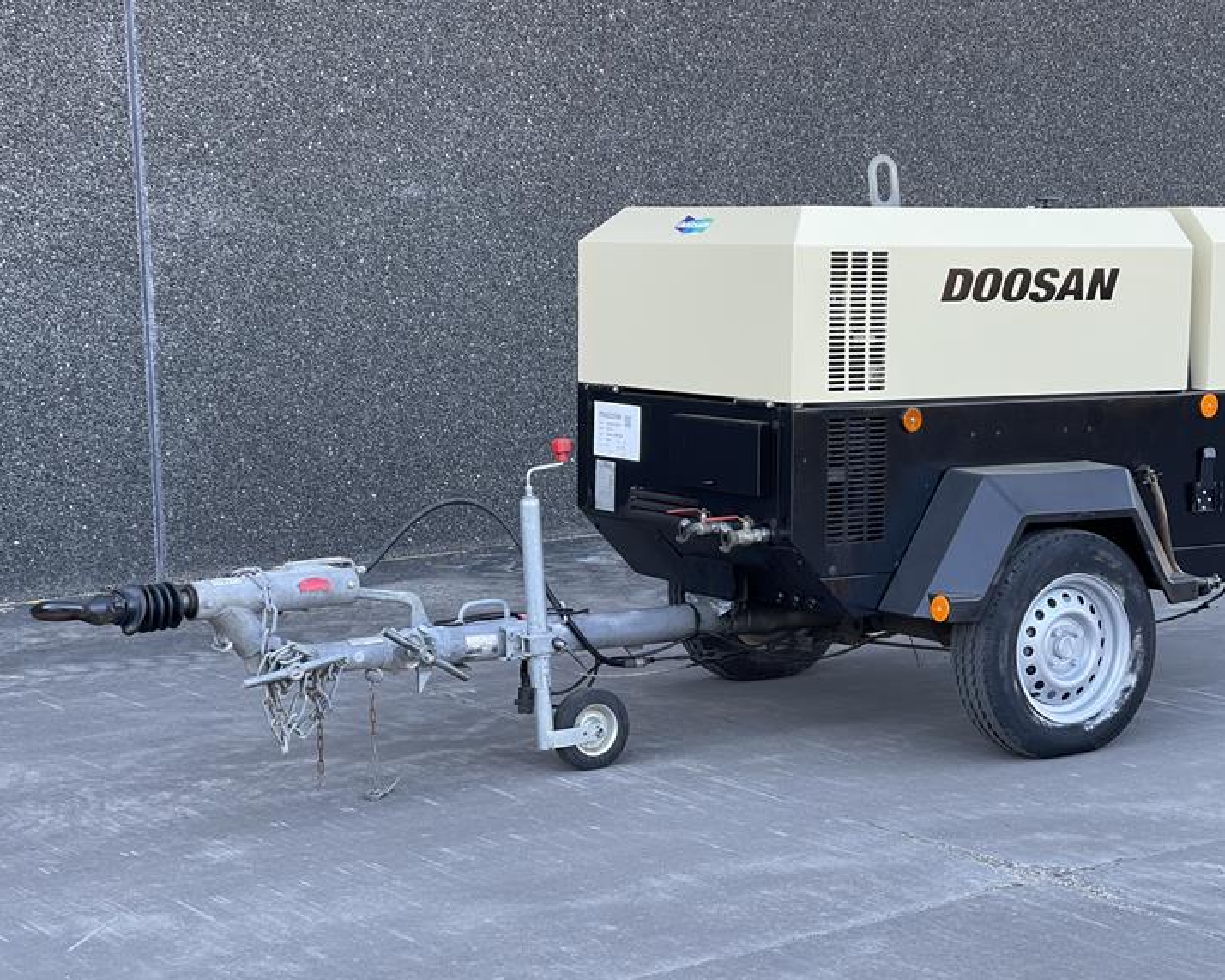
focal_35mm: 70
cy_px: 510
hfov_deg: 27.1
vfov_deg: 21.9
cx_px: 683
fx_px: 2538
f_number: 2.2
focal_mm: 7.5
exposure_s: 1/99
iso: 50
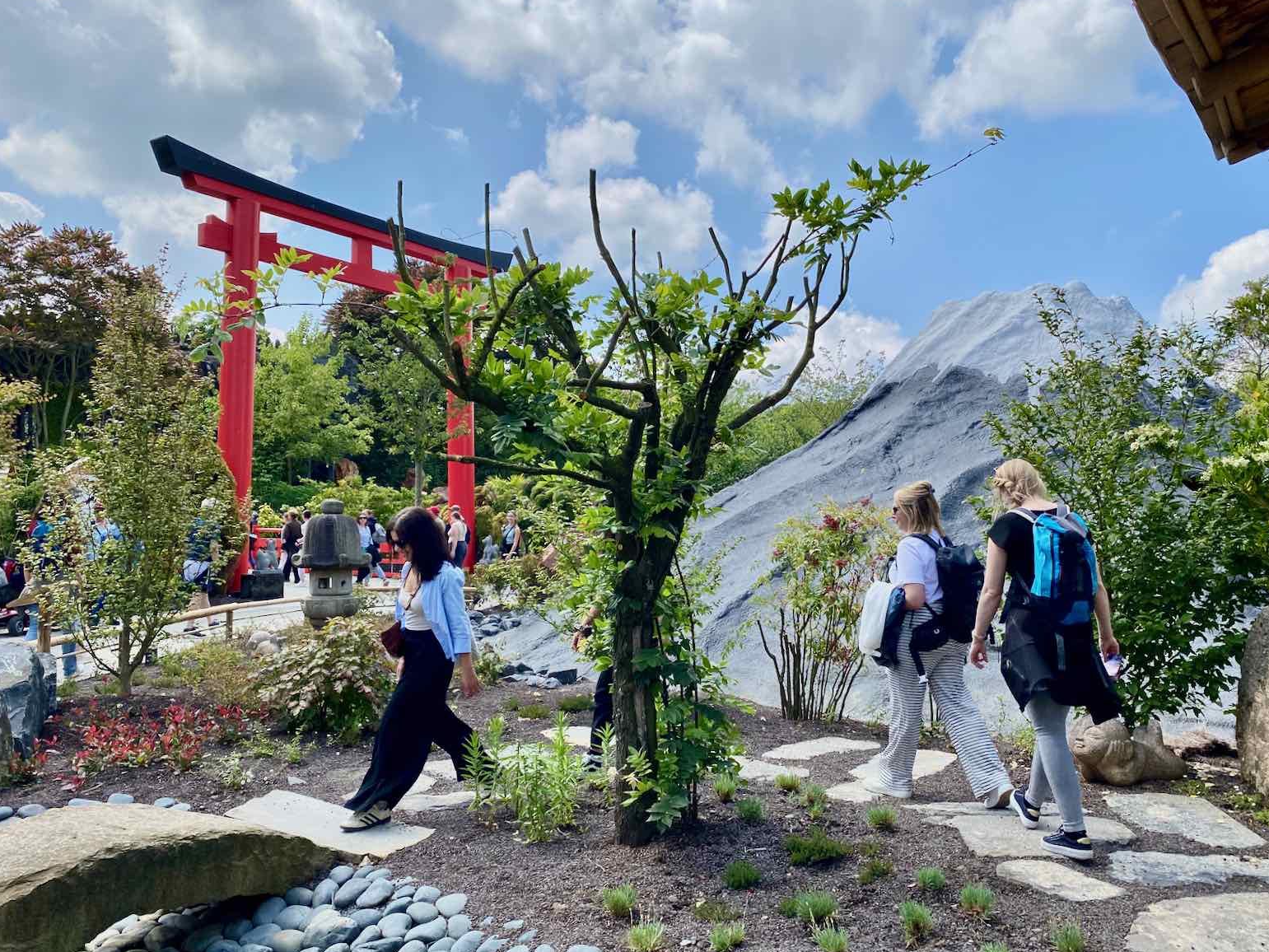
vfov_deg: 51.4
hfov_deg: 65.3
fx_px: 990
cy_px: 488
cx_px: 655
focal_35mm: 27
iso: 32
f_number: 1.8
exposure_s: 1/3125
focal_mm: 4.25
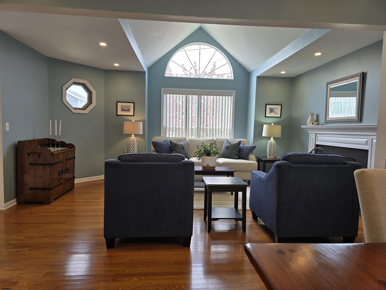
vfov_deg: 58.9
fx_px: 256
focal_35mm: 23
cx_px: 193
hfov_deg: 73.9
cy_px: 145
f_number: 1.7
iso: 25
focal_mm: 6.3
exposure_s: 1/120
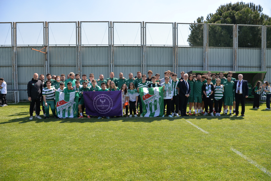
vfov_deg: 49.6
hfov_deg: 69.4
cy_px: 90
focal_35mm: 26
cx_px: 136
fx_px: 196
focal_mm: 26
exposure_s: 1/500
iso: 200
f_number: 6.3
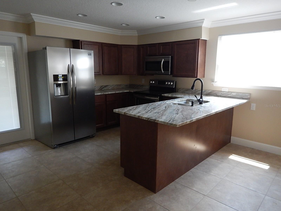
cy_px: 106
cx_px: 140
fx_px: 195
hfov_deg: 71.6
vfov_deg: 56.8
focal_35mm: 24
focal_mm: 4.3
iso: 220
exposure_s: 1/30
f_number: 2.8
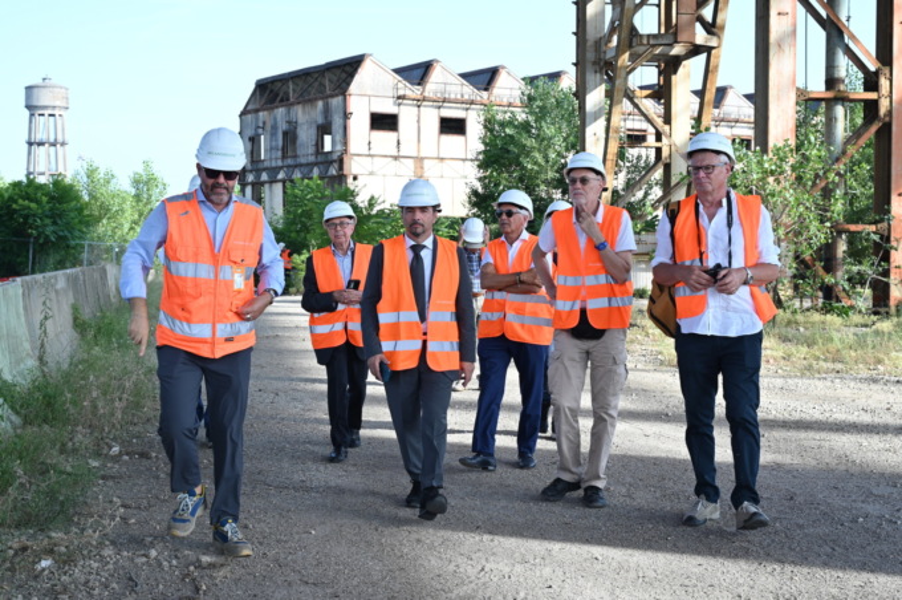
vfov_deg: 26.4
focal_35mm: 51
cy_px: 300
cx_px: 451
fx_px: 1277
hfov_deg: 38.9
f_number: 8
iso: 200
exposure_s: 1/125
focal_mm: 51
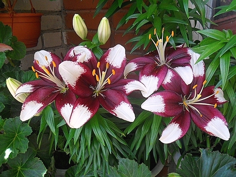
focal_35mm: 27
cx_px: 118
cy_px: 88
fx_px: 184
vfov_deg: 51.4
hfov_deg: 65.3
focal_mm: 4.9
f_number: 3.5
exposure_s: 1/125
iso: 100
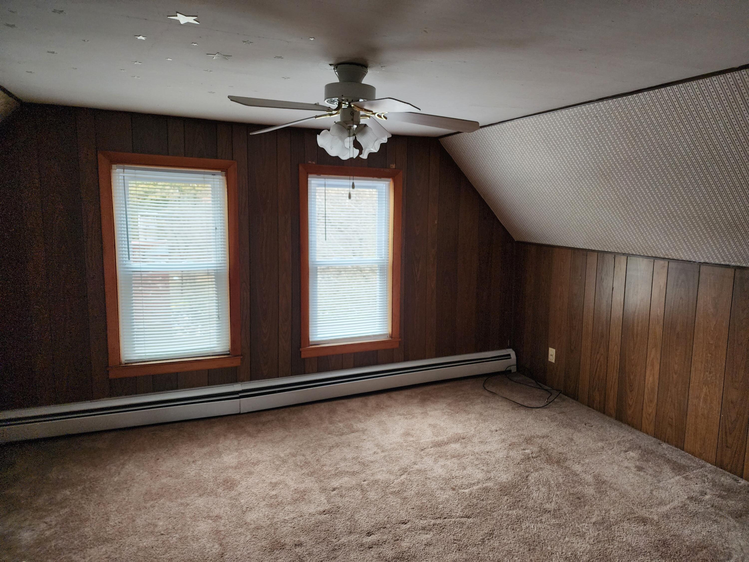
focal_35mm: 23
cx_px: 374
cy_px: 281
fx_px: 498
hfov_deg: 73.9
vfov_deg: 58.9
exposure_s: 1/120
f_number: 1.8
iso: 500
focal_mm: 6.4
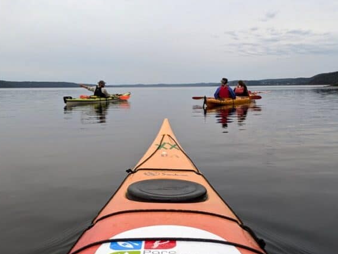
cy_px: 103
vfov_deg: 37.6
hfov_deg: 48.9
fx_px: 371
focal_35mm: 38
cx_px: 182
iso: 75
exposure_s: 1/120
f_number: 1.89
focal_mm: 5.43
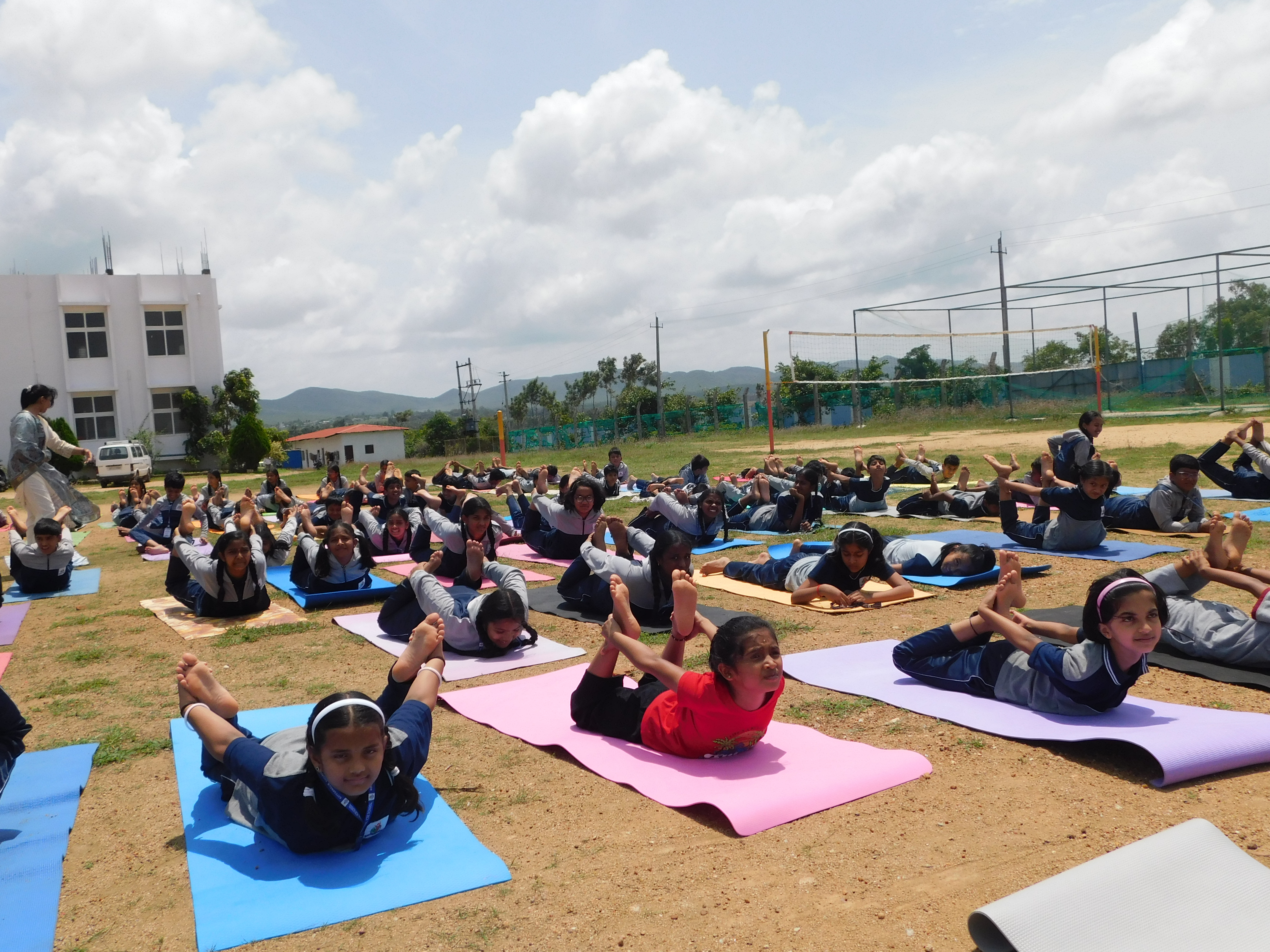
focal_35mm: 30
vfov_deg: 46.8
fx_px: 1101
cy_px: 476
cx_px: 635
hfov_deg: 60.0
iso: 125
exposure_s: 1/500
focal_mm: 5.3
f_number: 6.4
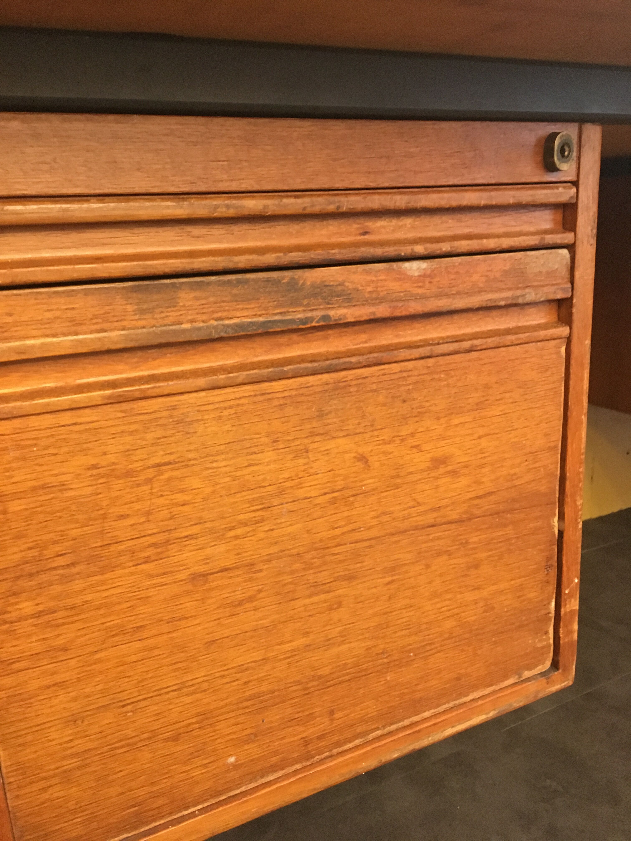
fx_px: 705
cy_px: 420
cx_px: 316
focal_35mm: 29
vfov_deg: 61.7
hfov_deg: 48.2
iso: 320
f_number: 2.2
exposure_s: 1/17
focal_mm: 4.15
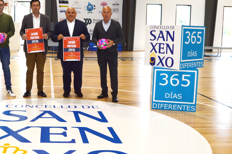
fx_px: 303
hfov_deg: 40.7
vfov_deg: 28.5
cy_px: 59
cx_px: 57
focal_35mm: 47
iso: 400
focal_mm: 20
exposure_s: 1/125
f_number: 5.6
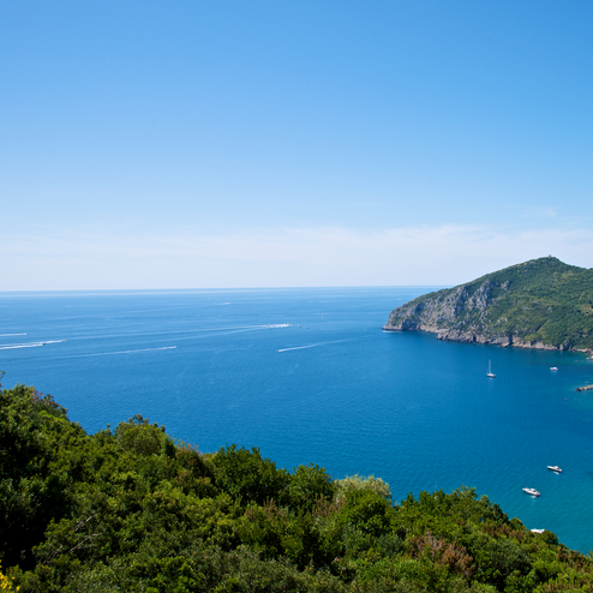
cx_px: 390
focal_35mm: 35
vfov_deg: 47.2
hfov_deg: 46.6
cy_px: 323
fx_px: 678
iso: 200
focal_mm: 24
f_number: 10
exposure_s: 1/320
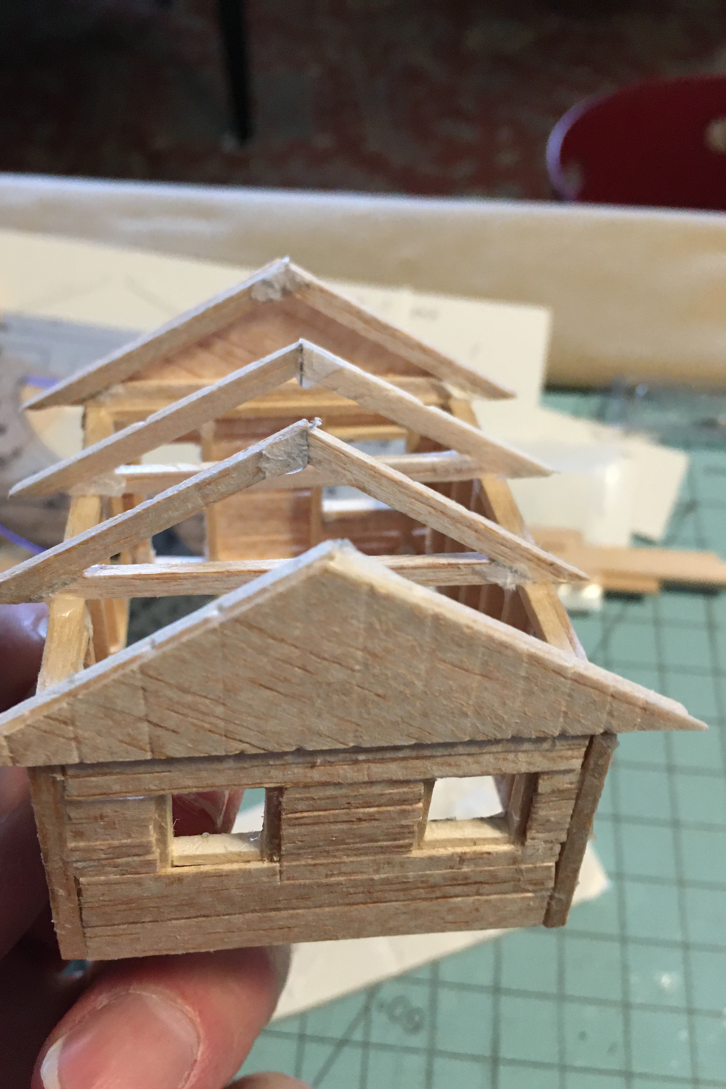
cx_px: 310
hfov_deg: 42.2
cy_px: 559
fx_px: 938
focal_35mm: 31
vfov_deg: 60.3
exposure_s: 1/30
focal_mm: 4.15
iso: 160
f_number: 2.2
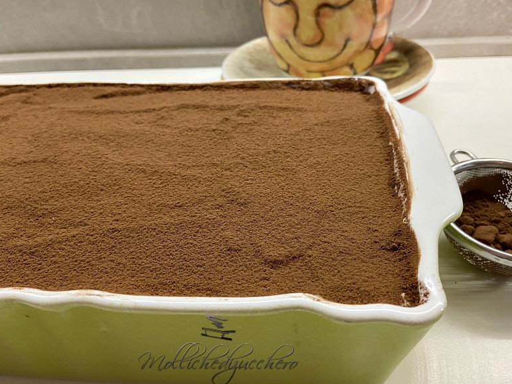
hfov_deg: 65.3
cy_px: 189
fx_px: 399
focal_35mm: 27
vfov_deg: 51.3
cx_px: 260
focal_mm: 4.25
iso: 160
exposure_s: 1/50
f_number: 1.8
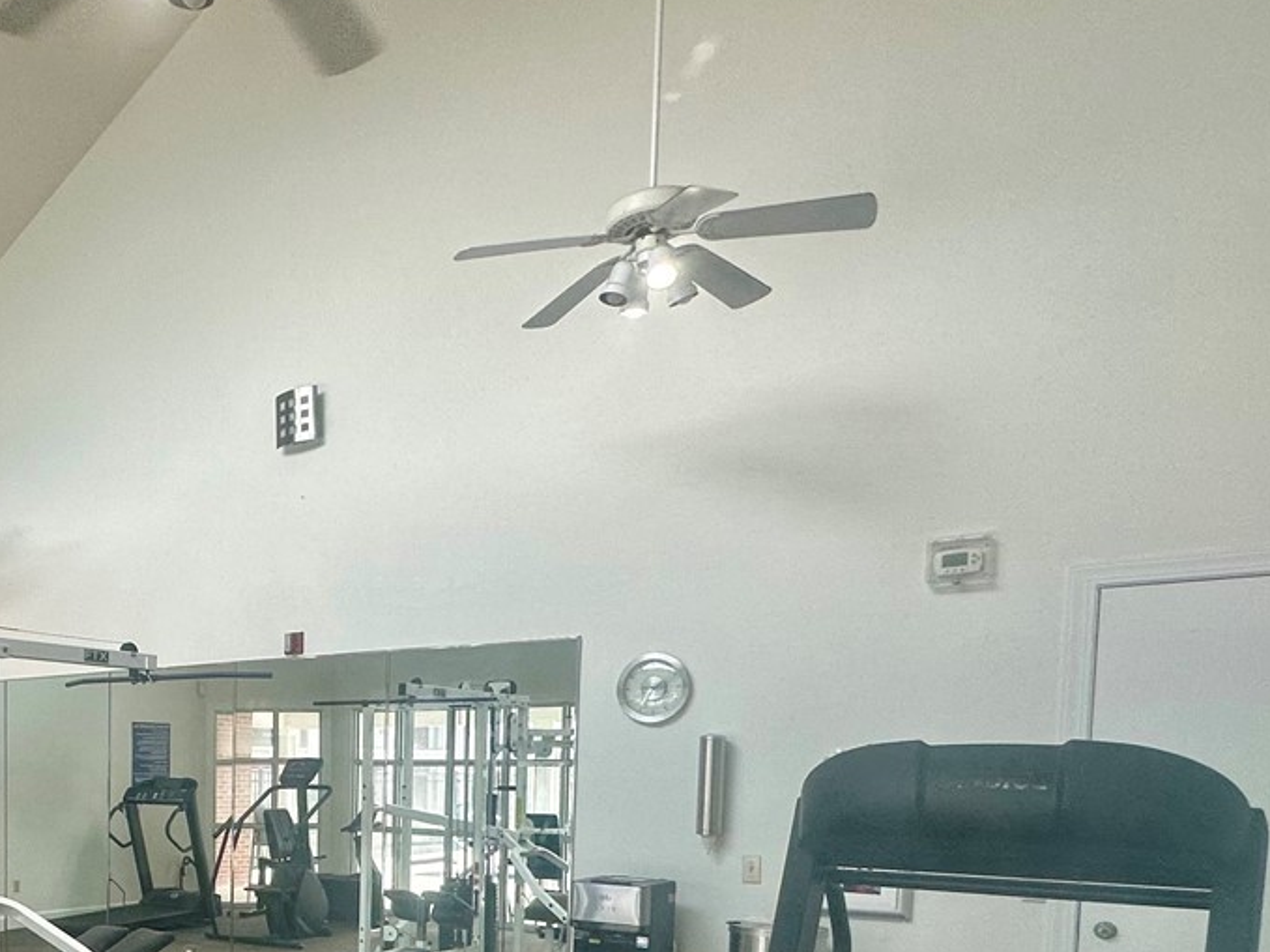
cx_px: 82
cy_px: 855
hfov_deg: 48.3
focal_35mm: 33
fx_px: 1210
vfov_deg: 39.8
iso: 80
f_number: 2.2
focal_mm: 2.22
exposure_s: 1/120
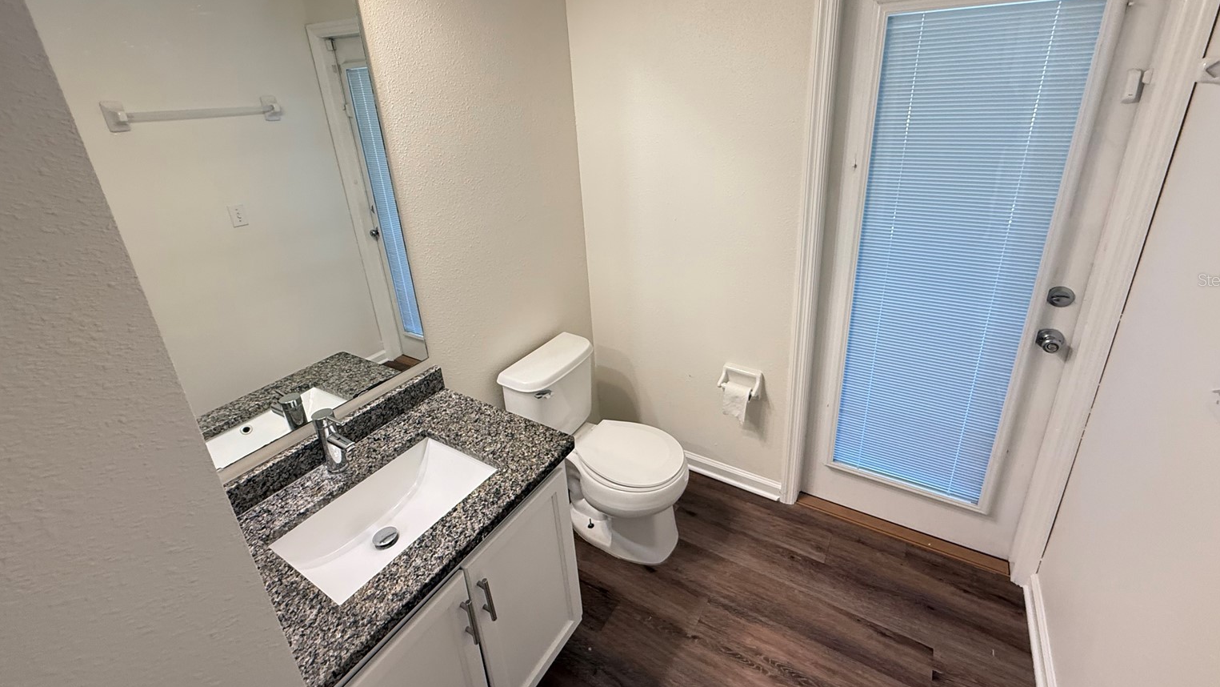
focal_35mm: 16
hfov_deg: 99.3
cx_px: 634
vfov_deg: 66.5
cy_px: 279
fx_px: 518
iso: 250
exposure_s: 1/60
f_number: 2.2
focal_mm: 2.22
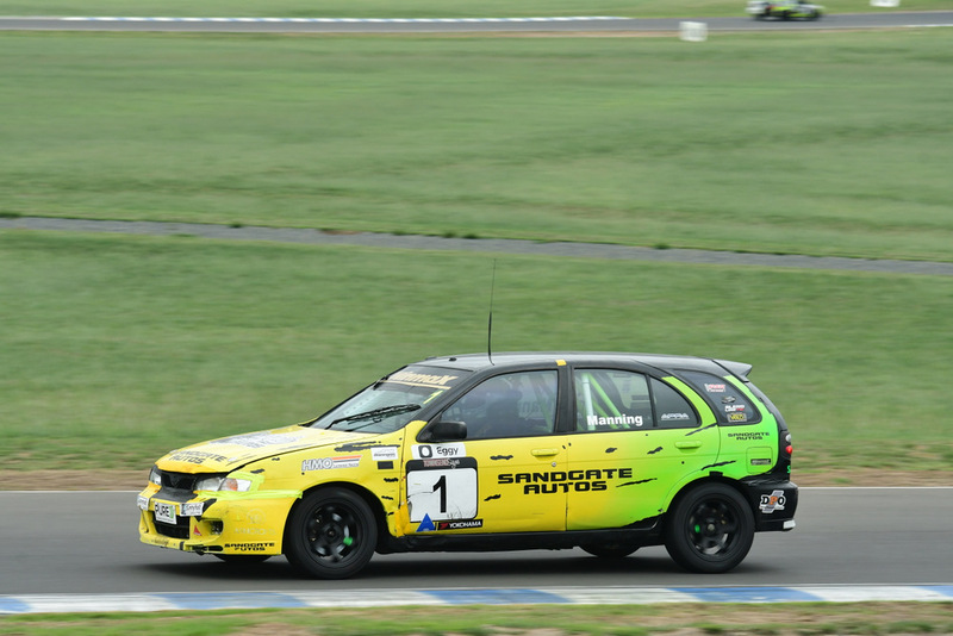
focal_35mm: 202
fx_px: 5362
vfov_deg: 6.8
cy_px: 318
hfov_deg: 10.2
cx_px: 476
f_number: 11
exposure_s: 1/250
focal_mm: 135
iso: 800
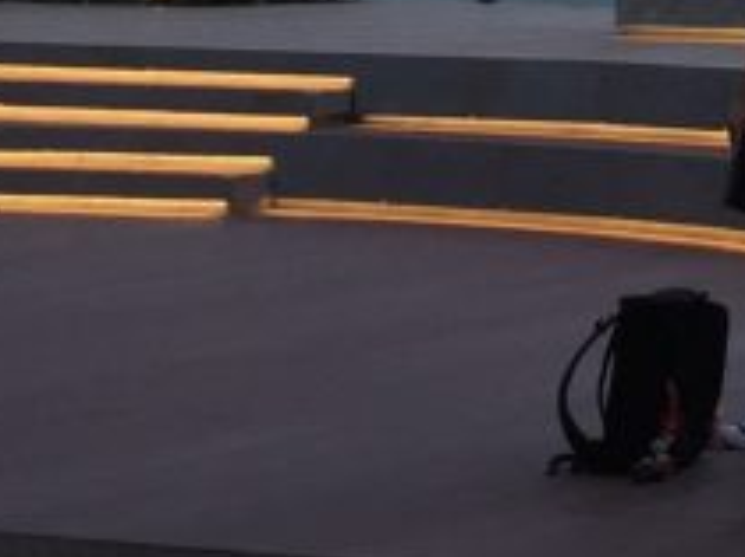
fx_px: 3569
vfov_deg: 8.3
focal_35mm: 166
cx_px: 1593
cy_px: -731
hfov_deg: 10.7
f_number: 2.2
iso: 32
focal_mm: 4.15
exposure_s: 1/225
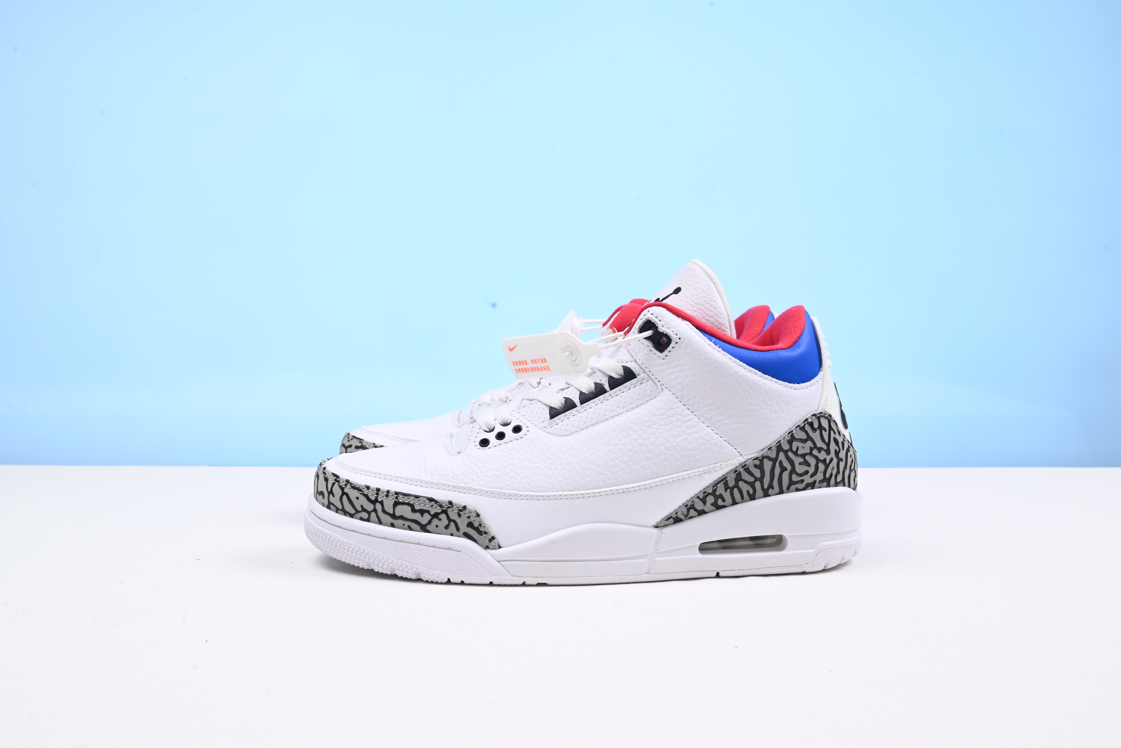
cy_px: 374
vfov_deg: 33.4
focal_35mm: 40
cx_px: 560
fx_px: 1246
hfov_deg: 48.4
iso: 100
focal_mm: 40
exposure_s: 1/2
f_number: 16
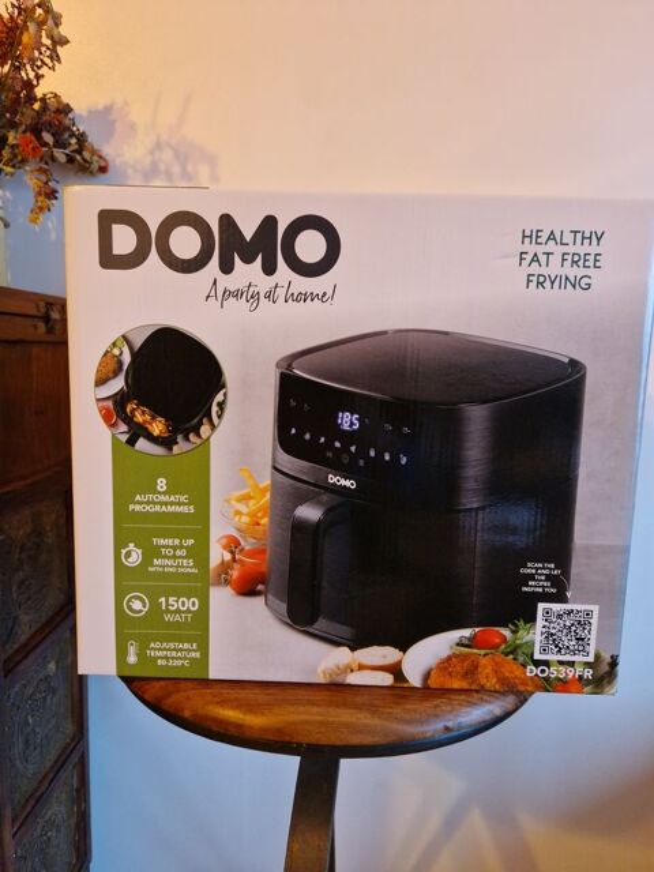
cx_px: 327
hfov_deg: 58.9
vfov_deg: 73.9
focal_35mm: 23
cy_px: 436
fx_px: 579
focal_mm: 5.4
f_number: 1.8
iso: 125
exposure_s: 1/100
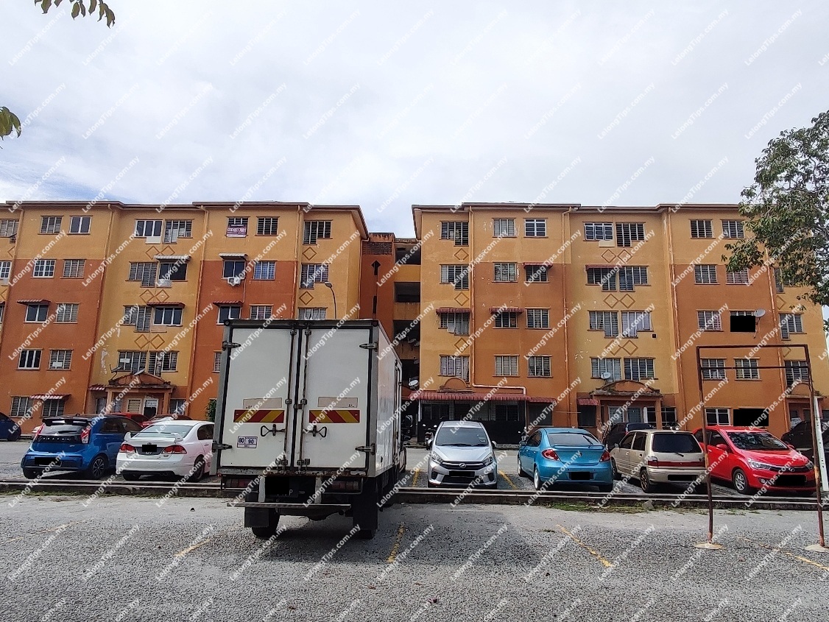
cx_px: 414
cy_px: 311
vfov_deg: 78.1
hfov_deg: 94.5
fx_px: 383
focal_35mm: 16
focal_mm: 1.65
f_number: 2.2
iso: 50
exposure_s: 1/1443
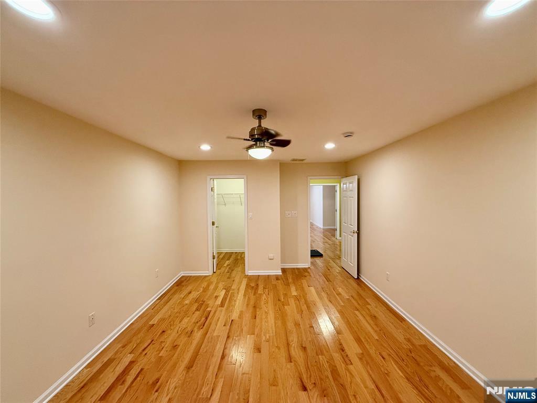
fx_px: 217
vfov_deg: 85.7
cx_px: 268
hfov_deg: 102.1
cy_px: 202
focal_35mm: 14
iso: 320
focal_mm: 2.22
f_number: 2.2
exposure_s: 1/120
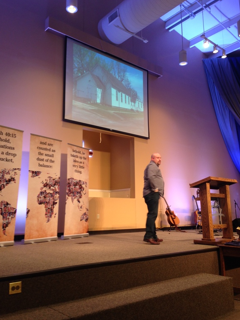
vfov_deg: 53.9
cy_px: 156
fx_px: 314
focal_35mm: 34
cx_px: 121
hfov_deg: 41.8
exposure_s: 1/20
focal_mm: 4.12
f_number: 2.4
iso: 50
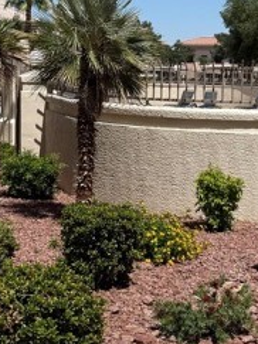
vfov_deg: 25.7
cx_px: 138
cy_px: 177
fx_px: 756
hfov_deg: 19.4
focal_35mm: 76
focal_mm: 6.76
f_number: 1.78
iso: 80
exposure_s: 1/7353
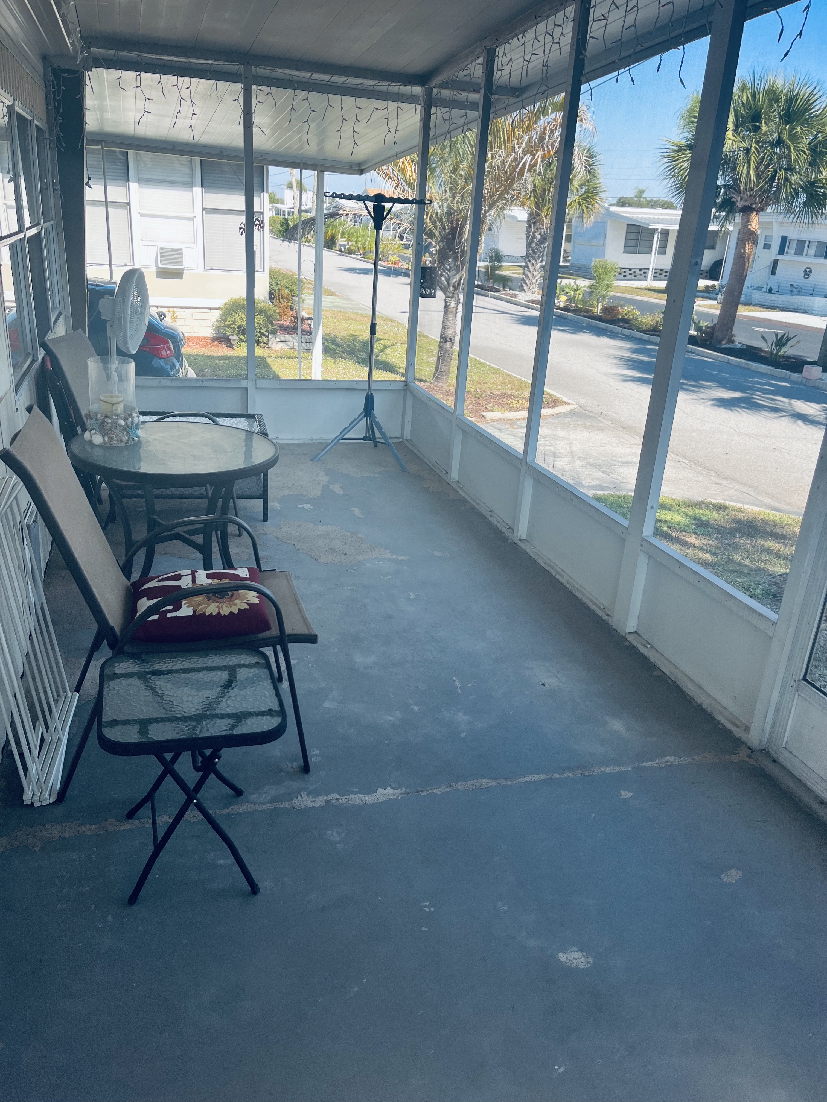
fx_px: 828
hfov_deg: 53.1
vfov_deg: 67.3
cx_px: 414
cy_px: 551
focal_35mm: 26
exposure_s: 1/558
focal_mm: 5.1
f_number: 1.6
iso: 50
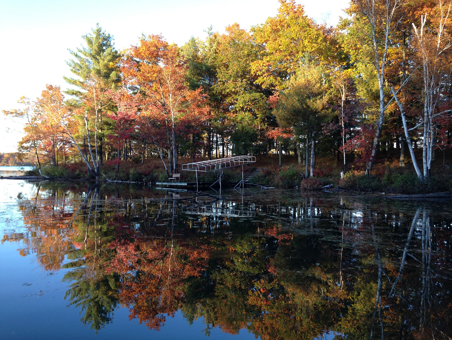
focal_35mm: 33
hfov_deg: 55.3
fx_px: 431
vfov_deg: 43.0
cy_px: 170
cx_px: 226
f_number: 2.4
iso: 50
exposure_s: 1/134
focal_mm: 4.12
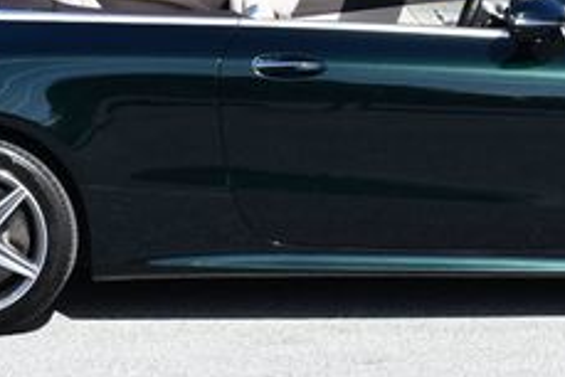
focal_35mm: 168
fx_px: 2638
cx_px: 368
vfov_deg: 8.1
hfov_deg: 12.2
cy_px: -96
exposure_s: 1/250
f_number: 8
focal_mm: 30
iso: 140
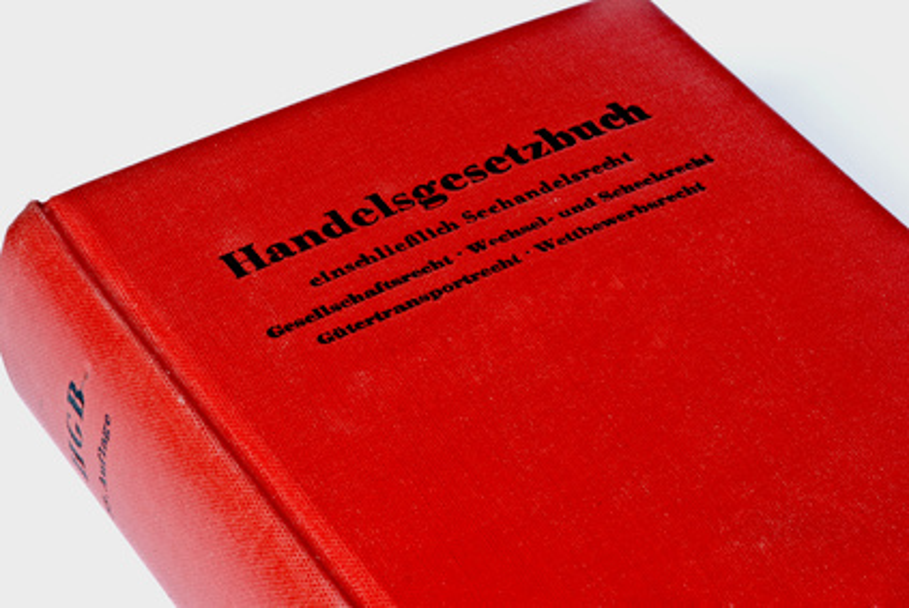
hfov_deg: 22.6
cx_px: 454
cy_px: 304
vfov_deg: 15.2
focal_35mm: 90
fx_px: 2275
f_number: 36
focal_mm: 60
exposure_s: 7.1
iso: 100
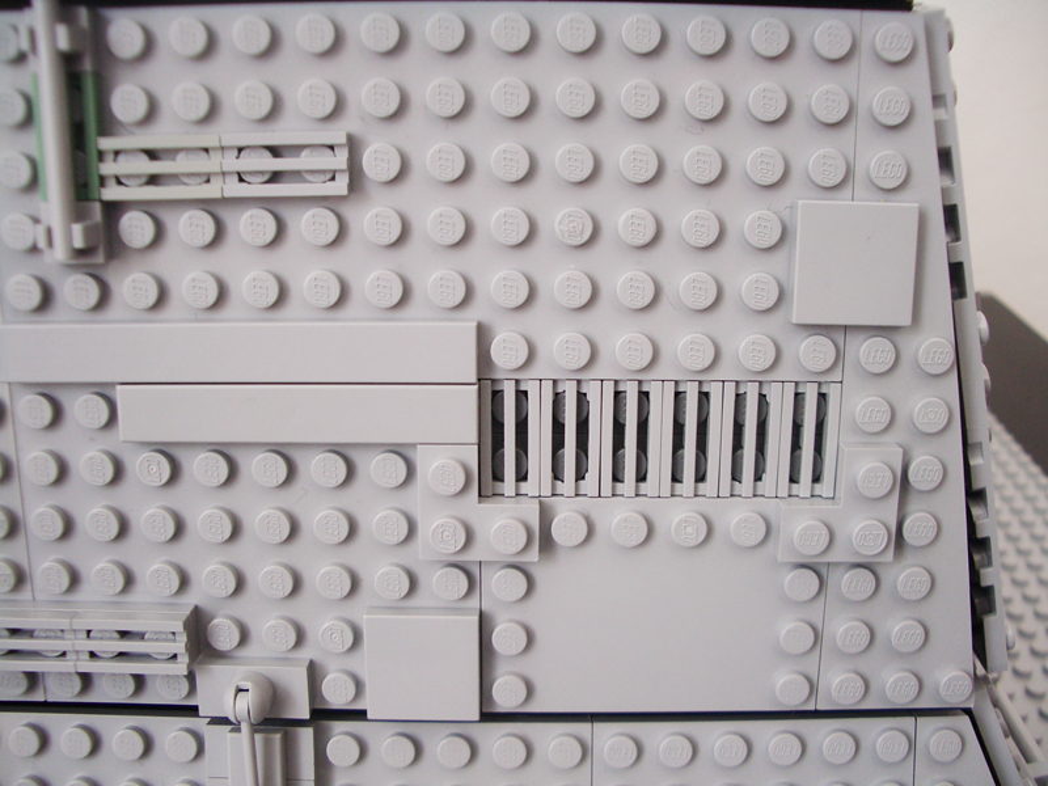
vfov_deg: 40.7
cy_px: 393
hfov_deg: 52.6
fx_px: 1060
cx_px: 524
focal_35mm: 35
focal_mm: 5.8
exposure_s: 1/13
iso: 100
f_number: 2.6
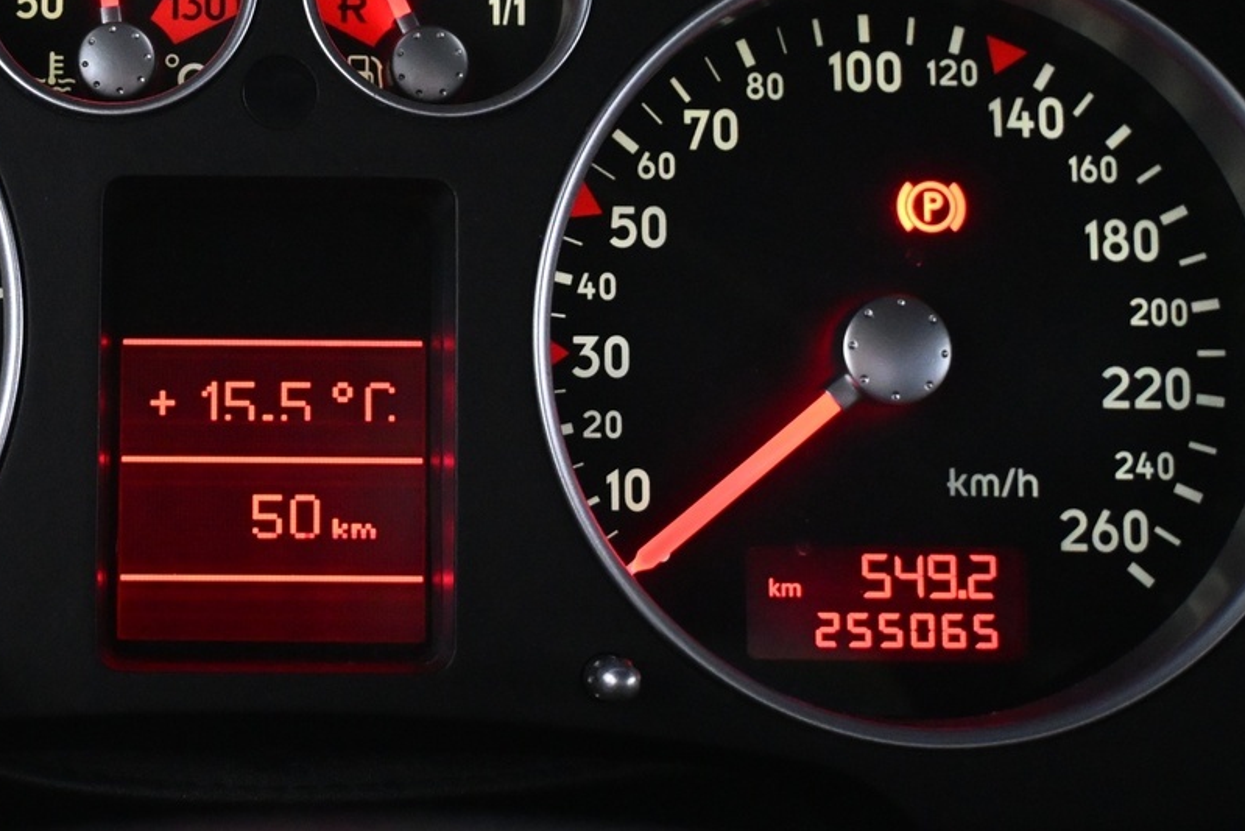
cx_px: 242
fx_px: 2577
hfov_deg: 26.6
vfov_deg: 18.2
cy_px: 226
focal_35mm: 75
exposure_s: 1/40
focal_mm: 24.5
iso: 4000
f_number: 4.2
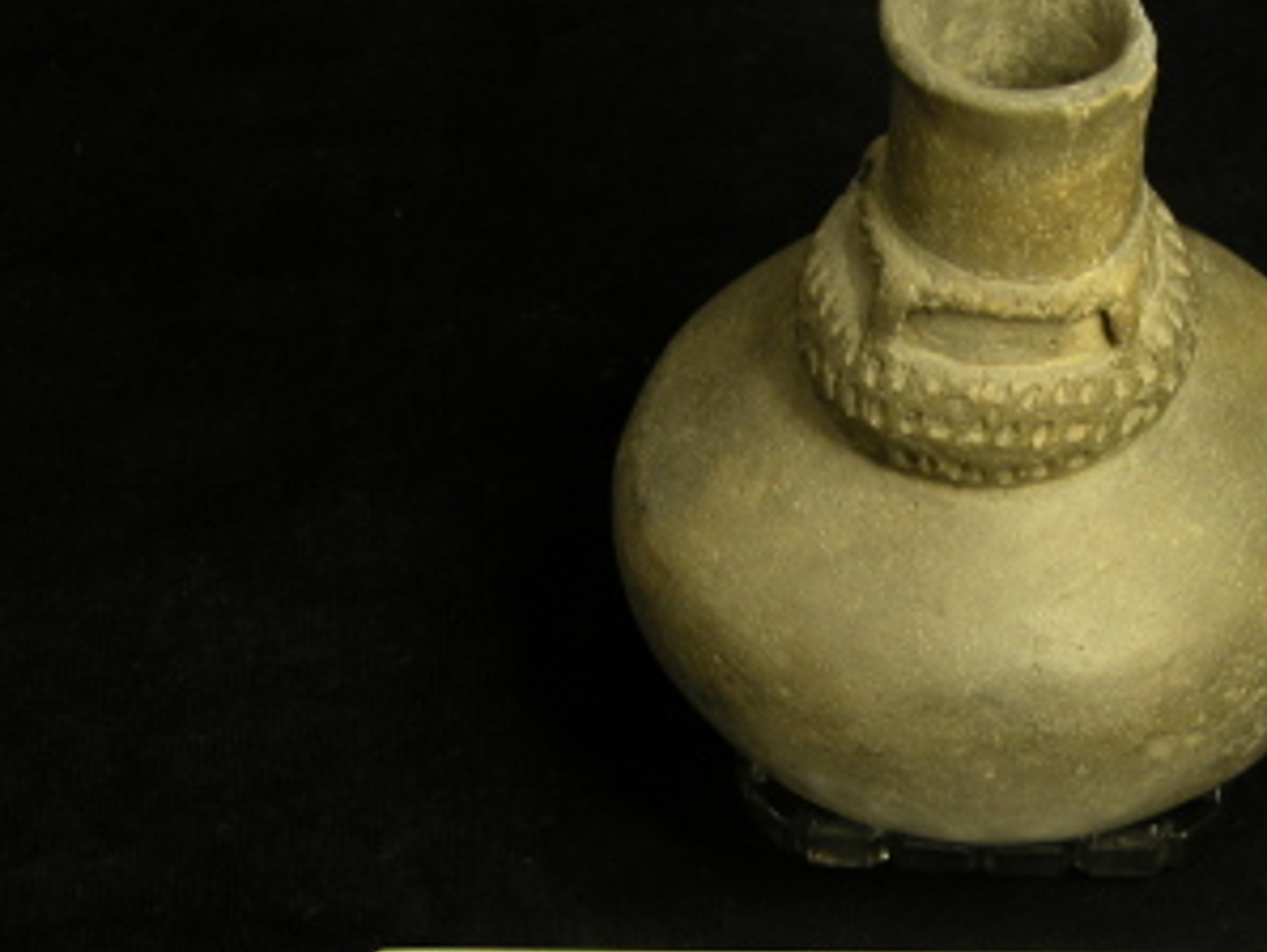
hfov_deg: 15.8
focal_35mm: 124
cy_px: 674
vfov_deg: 11.9
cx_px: 978
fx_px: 4542
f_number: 3.3
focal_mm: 18.8
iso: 100
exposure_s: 1/10
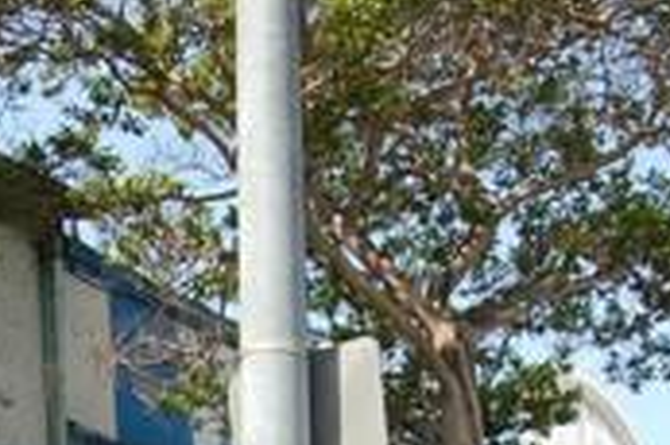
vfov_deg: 10.6
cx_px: -85
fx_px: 2268
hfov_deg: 16.3
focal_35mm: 122
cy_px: 751
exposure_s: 1/200
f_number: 7.1
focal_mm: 22
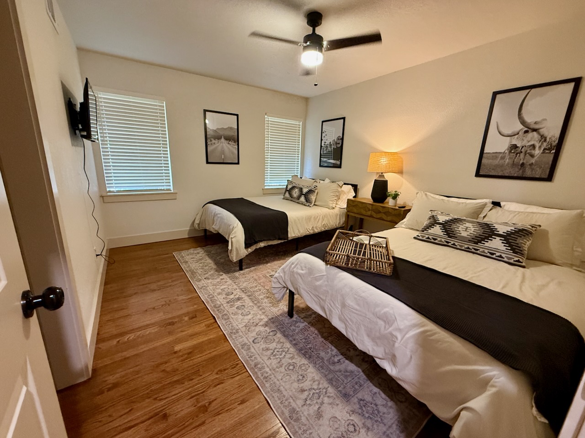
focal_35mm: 14
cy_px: 219
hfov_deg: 102.1
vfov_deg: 85.7
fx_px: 237
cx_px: 292
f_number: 2.2
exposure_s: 1/59
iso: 500
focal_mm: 2.22
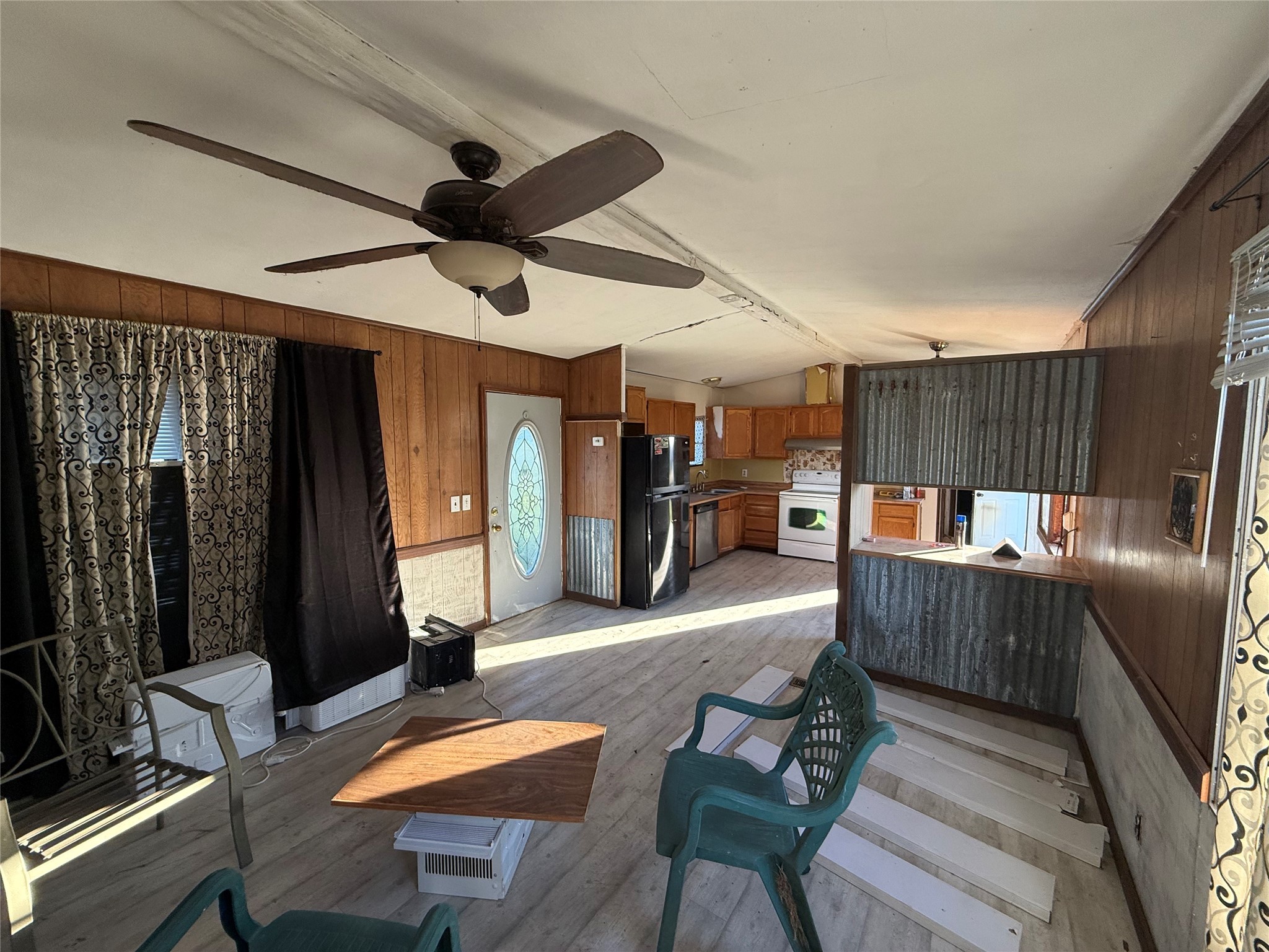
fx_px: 513
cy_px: 476
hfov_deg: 102.1
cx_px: 634
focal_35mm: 14
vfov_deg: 85.7
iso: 160
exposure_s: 1/99
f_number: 2.2
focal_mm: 2.22
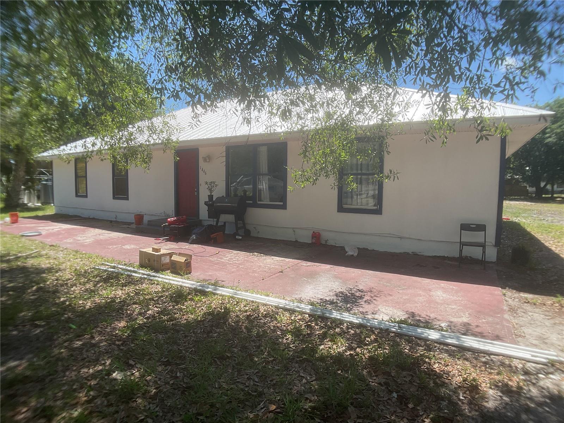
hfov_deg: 61.7
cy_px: 212
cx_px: 282
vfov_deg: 48.2
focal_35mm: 29
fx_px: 472
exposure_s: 1/1035
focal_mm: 3
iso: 16
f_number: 1.8
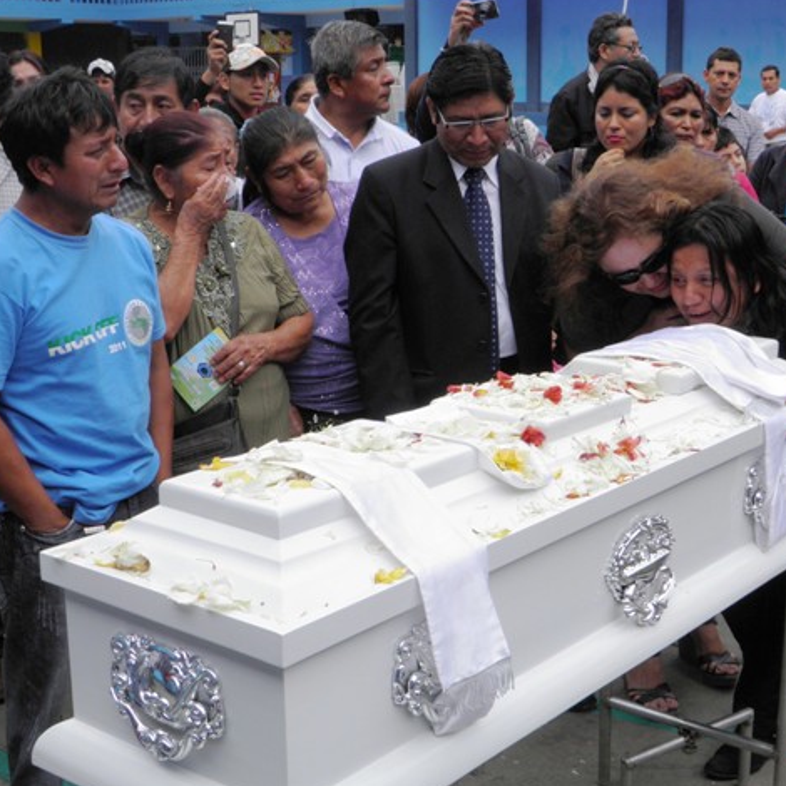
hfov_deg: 32.1
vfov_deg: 32.2
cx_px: 463
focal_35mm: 53
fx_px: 1362
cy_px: 393
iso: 50
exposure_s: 1/200
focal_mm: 7.9
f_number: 6
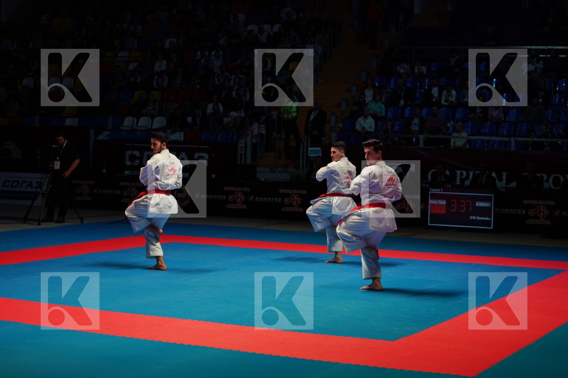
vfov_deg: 19.5
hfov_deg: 28.8
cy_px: 189
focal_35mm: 70
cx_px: 284
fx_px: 1104
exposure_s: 1/500
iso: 500
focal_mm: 70
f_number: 2.8
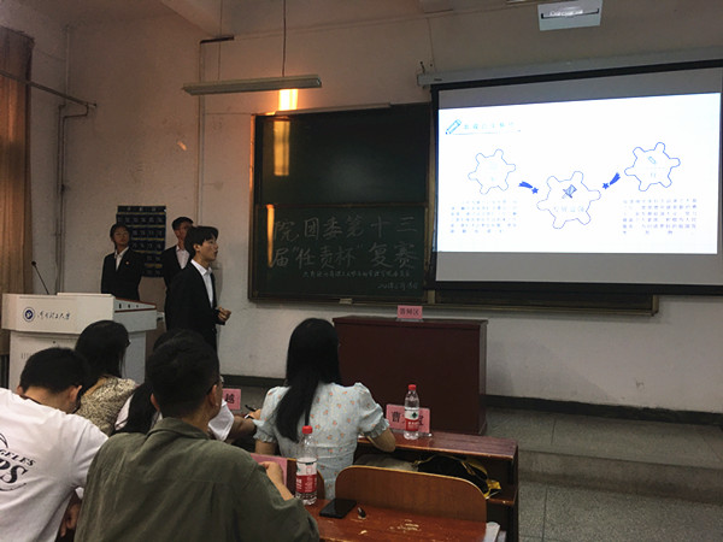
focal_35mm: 29
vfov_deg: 48.2
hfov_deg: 61.7
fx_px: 606
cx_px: 362
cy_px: 271
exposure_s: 1/17
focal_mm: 4.15
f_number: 2.2
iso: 50
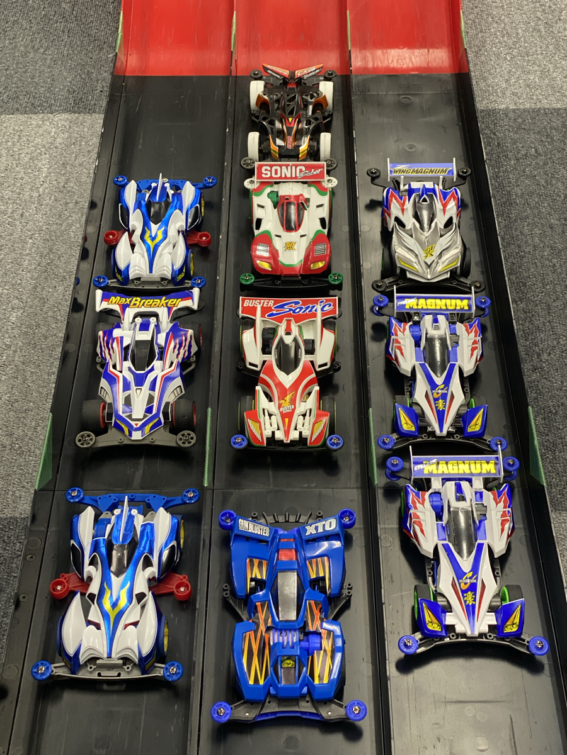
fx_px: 1136
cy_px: 378
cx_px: 284
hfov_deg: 28.0
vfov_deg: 36.8
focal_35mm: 52
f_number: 2
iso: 200
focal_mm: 6
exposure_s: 1/100
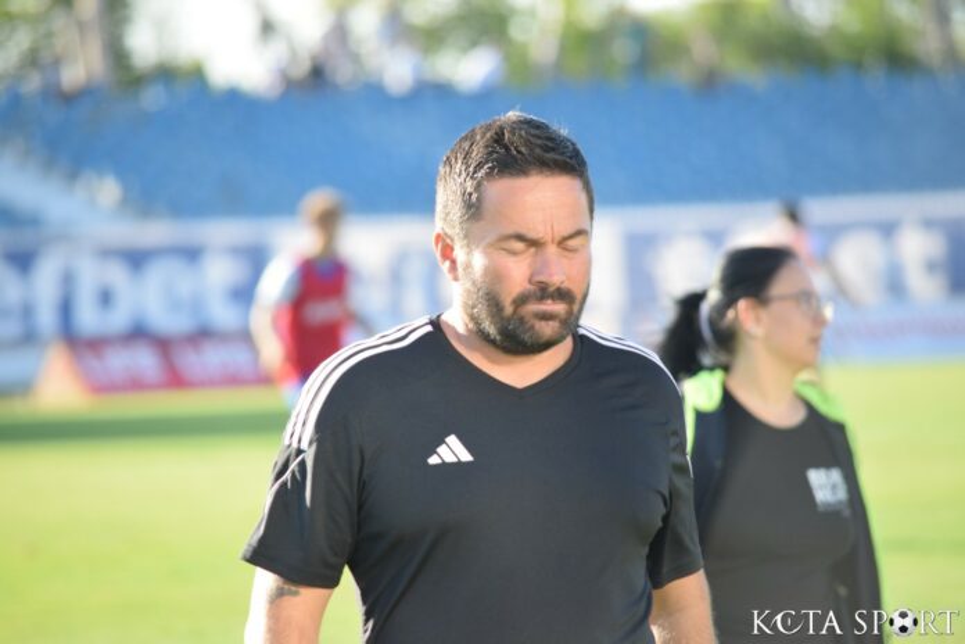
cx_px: 482
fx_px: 7840
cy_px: 322
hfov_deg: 7.0
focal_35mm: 292
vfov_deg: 4.7
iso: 800
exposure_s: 1/800
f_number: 5
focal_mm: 195
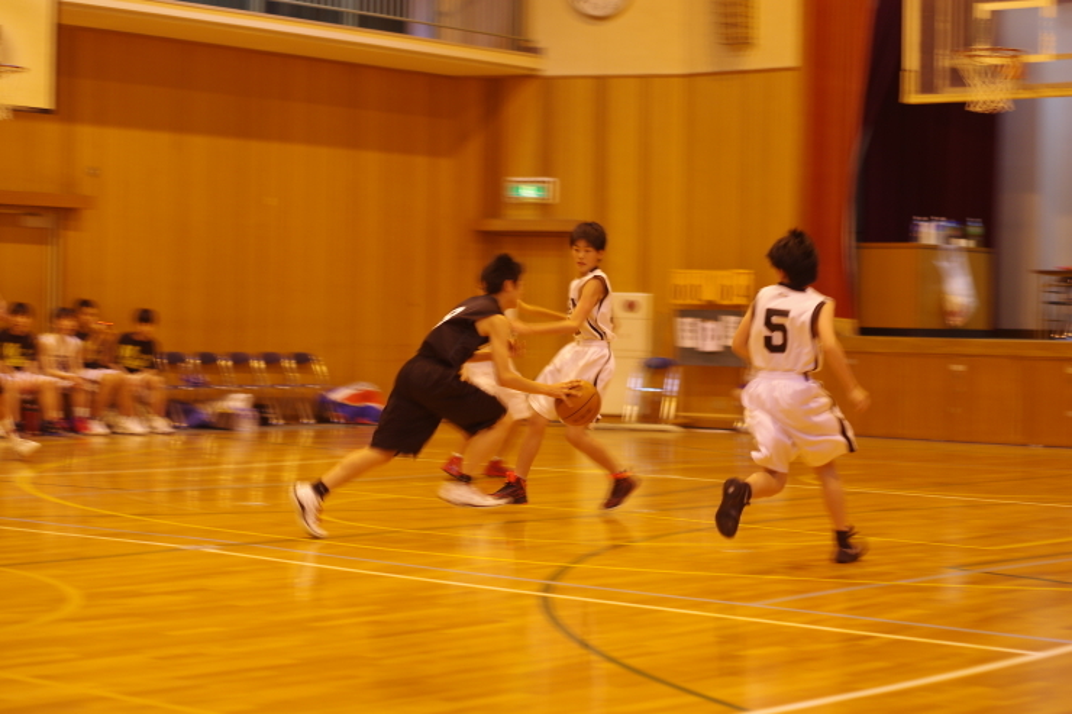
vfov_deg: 18.2
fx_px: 2233
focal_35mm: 75
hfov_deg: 27.0
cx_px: 536
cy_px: 357
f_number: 2.5
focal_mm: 50
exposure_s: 1/50
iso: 400
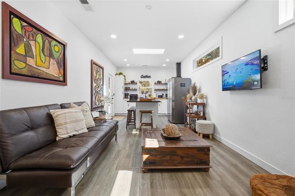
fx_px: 123
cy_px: 98
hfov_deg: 100.4
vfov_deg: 77.2
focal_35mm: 15
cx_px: 148
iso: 200
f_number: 9
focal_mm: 10
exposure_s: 1/30
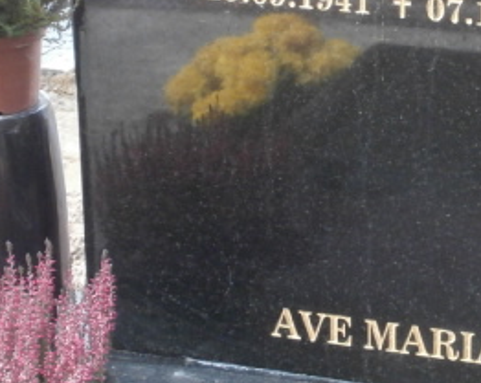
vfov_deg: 11.3
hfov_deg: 13.9
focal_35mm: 136
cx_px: 499
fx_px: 1934
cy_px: 90
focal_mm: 10.11
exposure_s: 1/100
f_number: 4.5
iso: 400
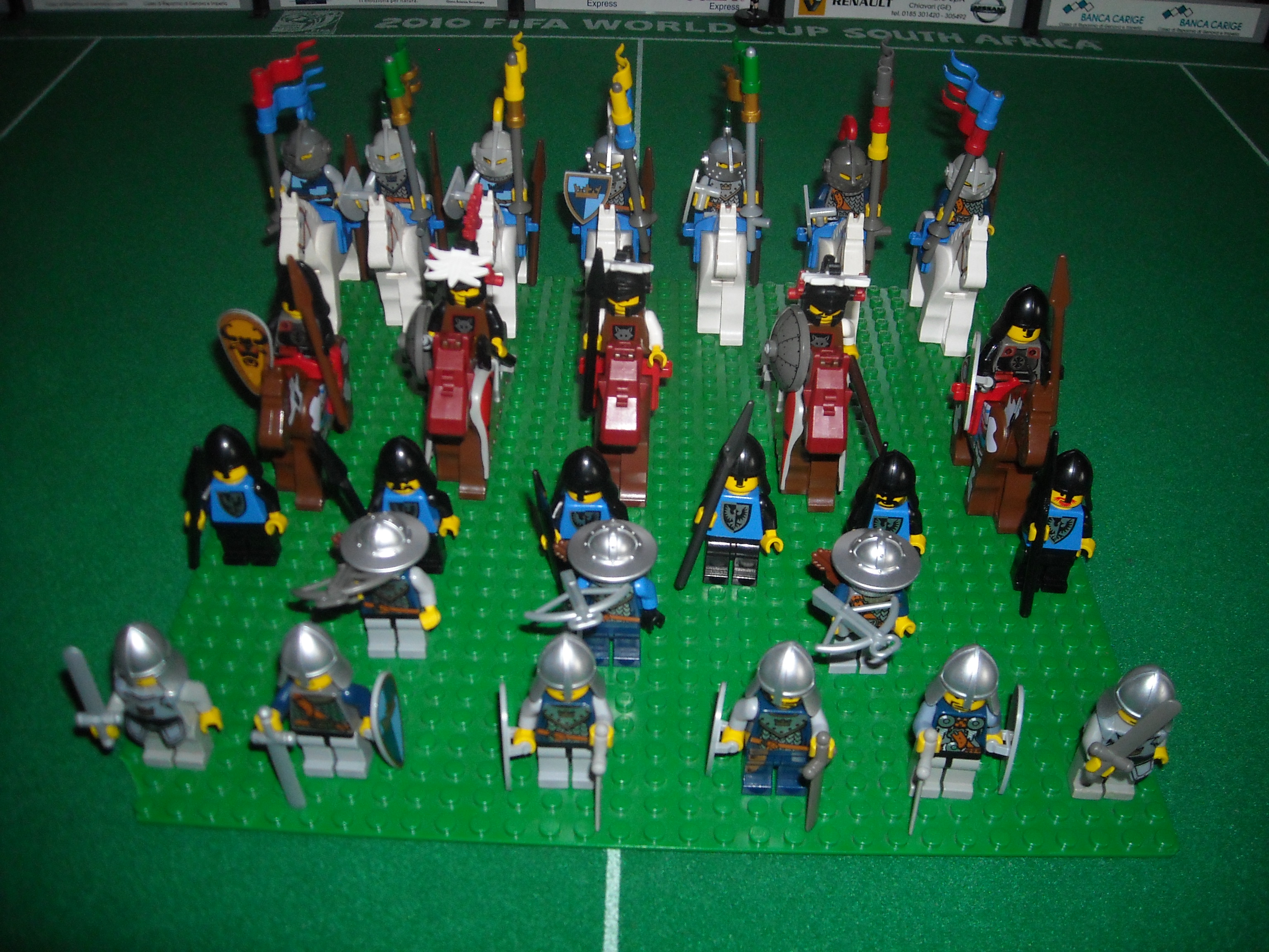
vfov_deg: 40.7
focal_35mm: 35
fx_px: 1283
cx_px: 634
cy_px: 476
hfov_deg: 52.6
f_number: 5.6
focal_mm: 5.7
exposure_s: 1/60
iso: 200
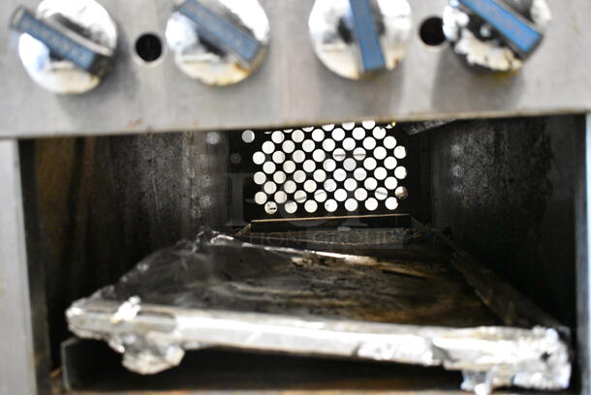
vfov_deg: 35.6
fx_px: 616
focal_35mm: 38
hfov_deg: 51.2
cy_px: 198
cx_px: 296
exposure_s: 1/40
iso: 4500
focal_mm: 25
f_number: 4
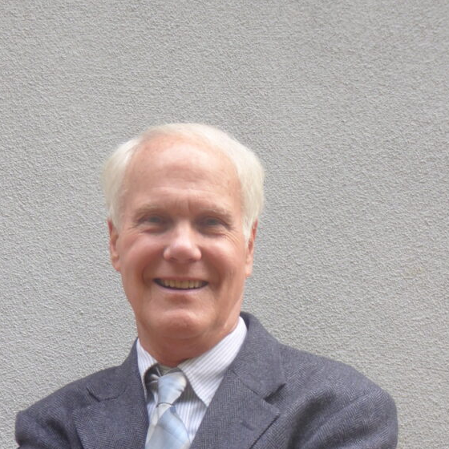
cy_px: 389
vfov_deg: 11.8
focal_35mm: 147
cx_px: 228
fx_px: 2157
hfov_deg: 11.9
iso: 160
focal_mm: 15
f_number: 4.8
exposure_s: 1/60
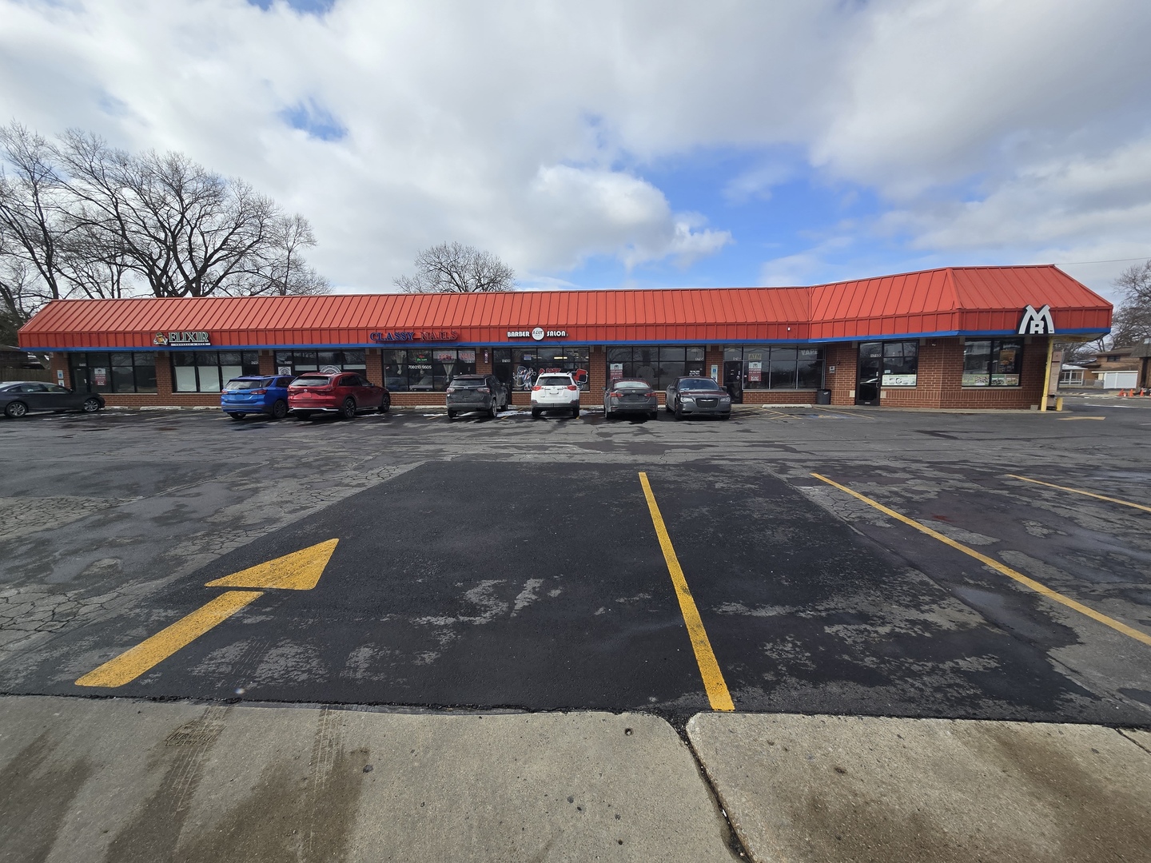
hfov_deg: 106.2
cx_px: 576
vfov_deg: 89.9
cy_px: 432
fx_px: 432
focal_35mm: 13
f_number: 2.2
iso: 50
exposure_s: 1/2088
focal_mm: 2.2
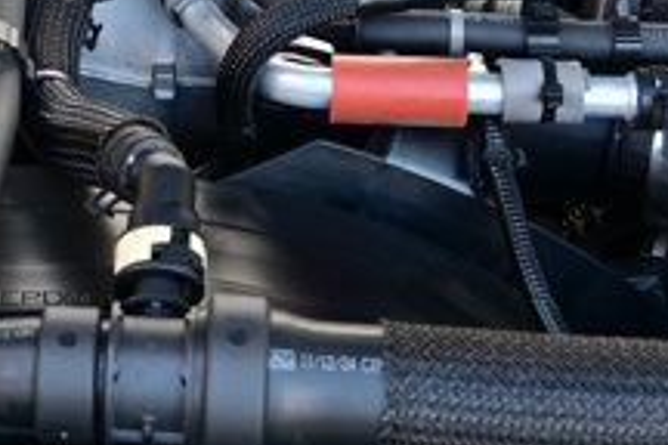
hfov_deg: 17.7
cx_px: 93
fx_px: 2115
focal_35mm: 114
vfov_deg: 11.8
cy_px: -34
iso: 100
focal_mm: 16
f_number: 3.5
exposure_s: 1/50
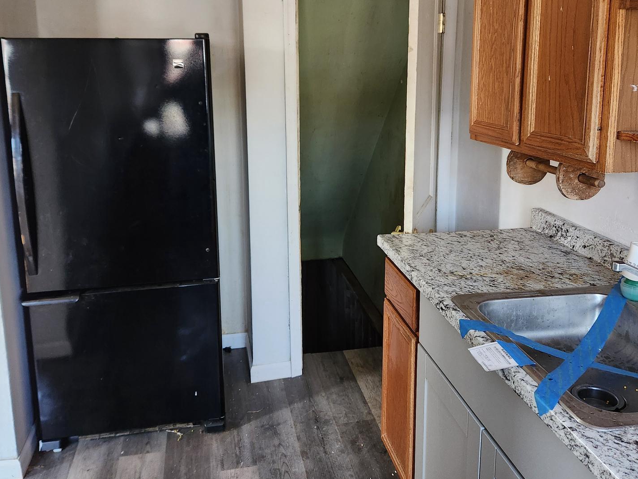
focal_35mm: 33
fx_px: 608
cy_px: 184
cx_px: 322
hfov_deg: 55.3
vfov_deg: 42.7
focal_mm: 5.4
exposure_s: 1/120
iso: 320
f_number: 1.8
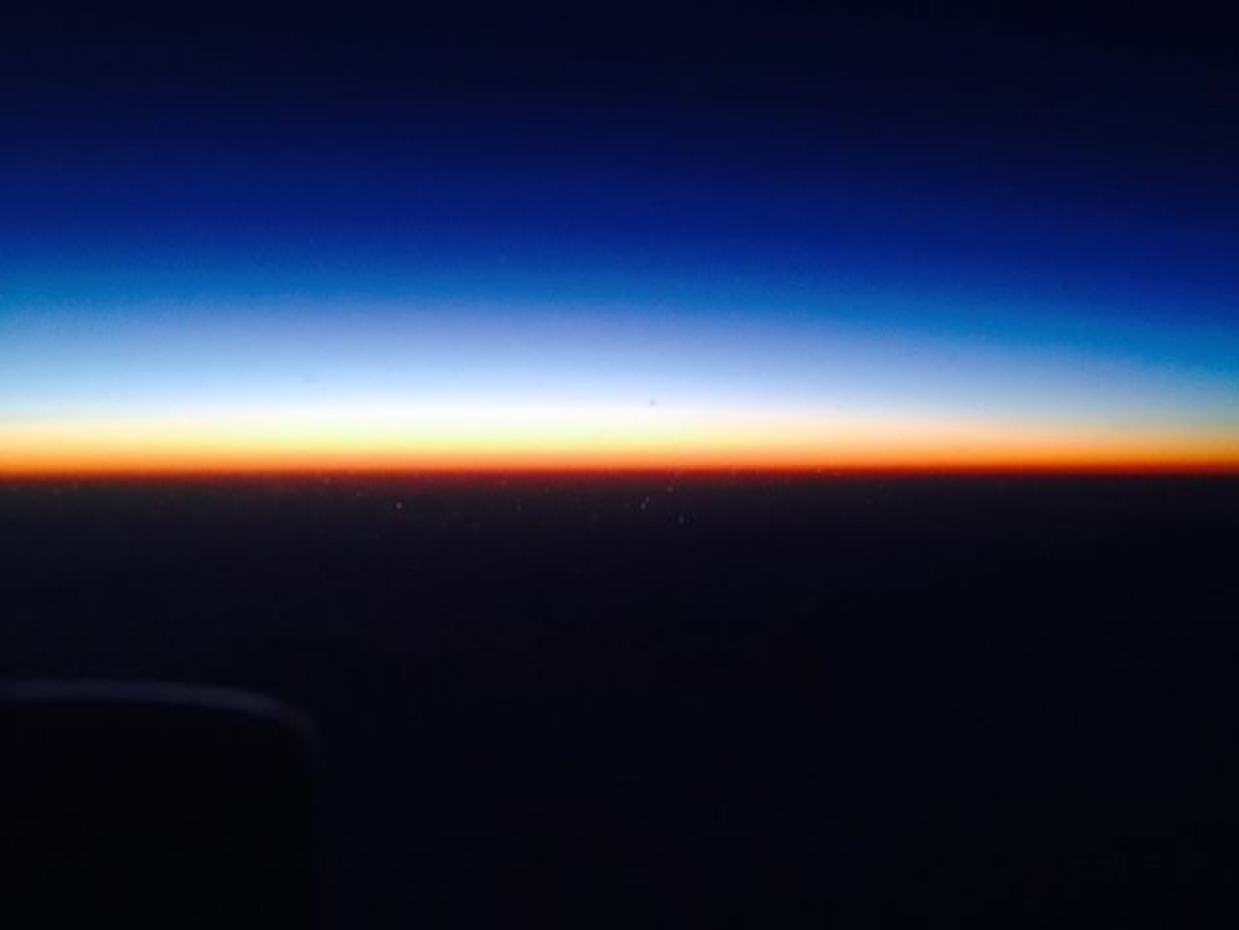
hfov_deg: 55.4
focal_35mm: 33
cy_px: 465
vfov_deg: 42.9
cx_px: 620
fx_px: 1181
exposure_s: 1/20
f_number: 2.4
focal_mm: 4.12
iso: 100
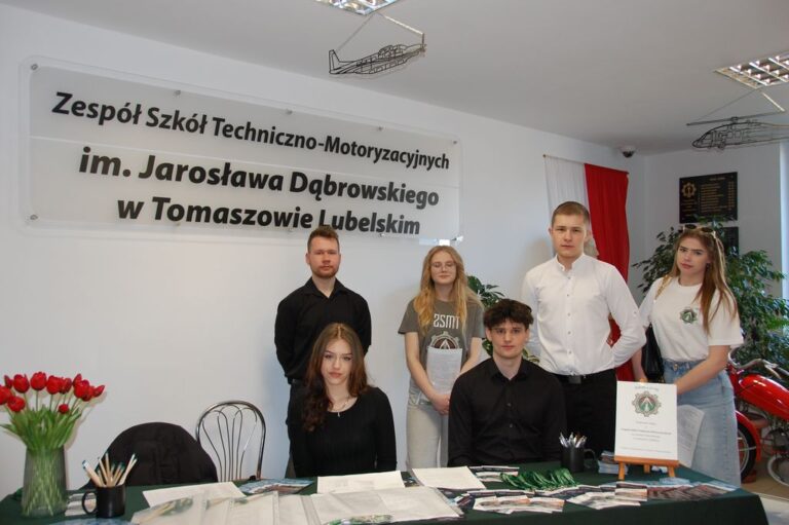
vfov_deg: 39.9
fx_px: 723
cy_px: 262
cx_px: 394
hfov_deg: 57.3
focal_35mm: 33
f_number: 3.8
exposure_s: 1/60
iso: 400
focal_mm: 22
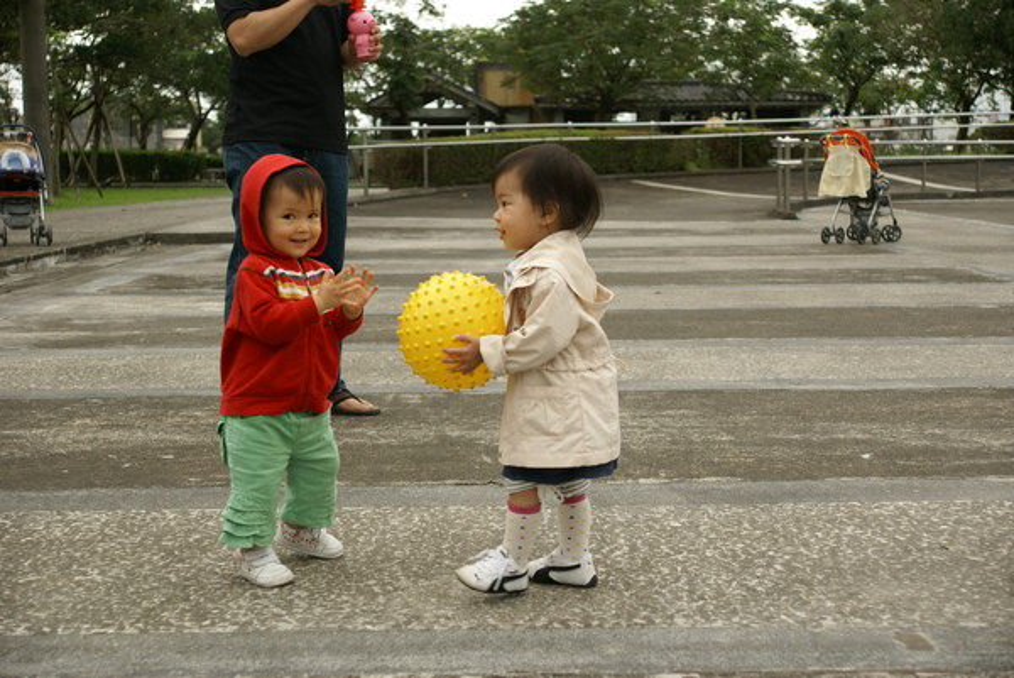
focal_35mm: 60
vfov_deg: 22.7
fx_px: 1691
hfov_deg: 33.4
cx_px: 507
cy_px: 339
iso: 100
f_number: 4.5
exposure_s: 1/160
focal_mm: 40
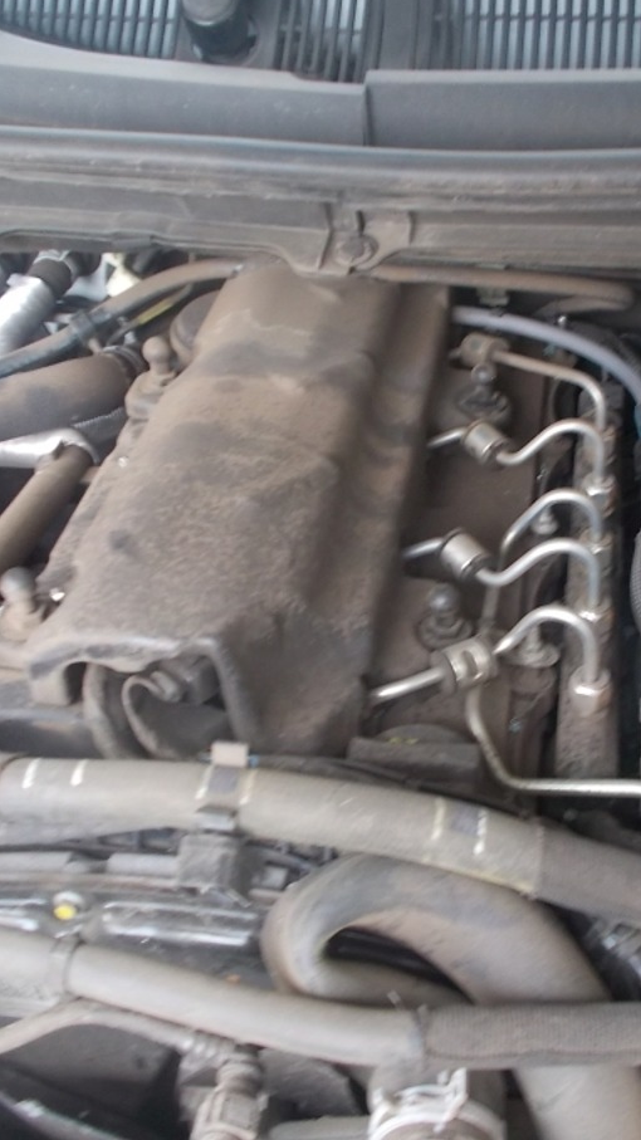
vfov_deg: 52.8
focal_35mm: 38
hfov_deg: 31.0
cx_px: 422
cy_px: 567
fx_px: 1149
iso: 160
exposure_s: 1/25
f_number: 3.2
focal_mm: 4.6
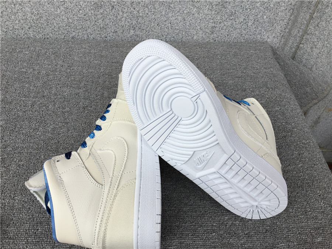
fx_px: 297
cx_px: 166
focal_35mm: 31
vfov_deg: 45.4
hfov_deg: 58.4
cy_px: 124
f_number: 2.4
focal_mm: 3.3
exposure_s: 1/201
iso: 25
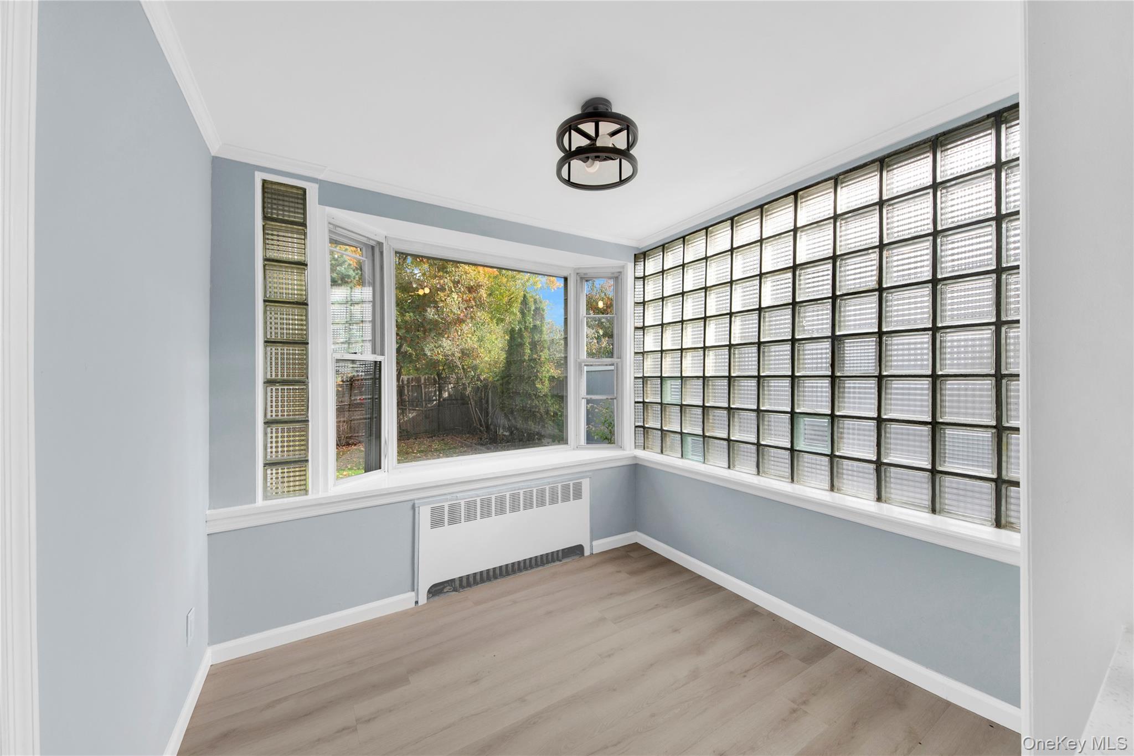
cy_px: 378
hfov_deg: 112.6
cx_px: 567
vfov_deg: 90.0
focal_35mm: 12
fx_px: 378
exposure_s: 1/100
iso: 100
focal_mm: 8
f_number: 8
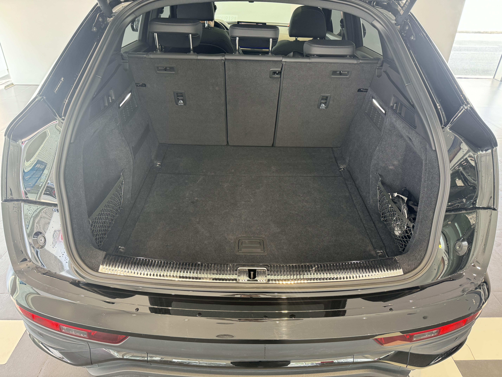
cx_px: 251
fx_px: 348
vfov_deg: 56.8
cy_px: 188
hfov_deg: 71.6
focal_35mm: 24
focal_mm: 6.76
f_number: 1.78
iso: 250
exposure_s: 1/50
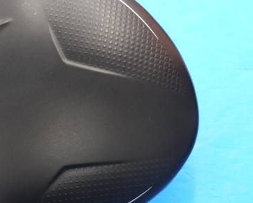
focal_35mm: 145
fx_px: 1086
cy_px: 106
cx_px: 48
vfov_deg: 10.7
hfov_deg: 13.2
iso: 800
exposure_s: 1/40
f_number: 5.6
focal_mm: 42
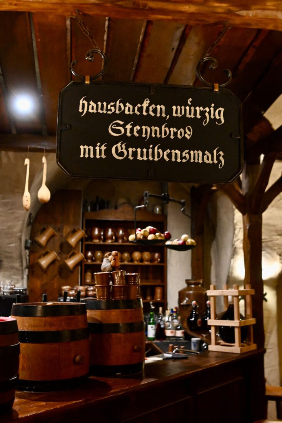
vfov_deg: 53.1
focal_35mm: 36
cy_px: 212
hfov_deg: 36.9
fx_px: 423
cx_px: 141
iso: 4500
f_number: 2.8
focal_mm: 24
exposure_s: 1/60
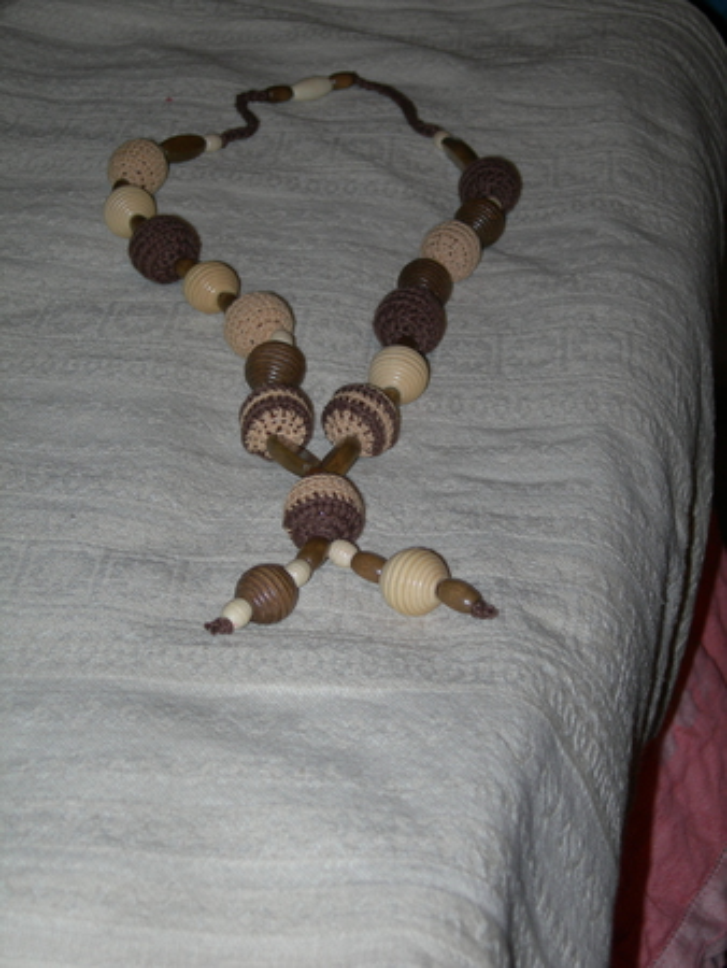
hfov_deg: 20.5
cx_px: 364
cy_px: 484
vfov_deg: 27.0
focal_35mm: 72
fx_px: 2014
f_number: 3.7
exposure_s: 1/60.1
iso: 50
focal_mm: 14.9
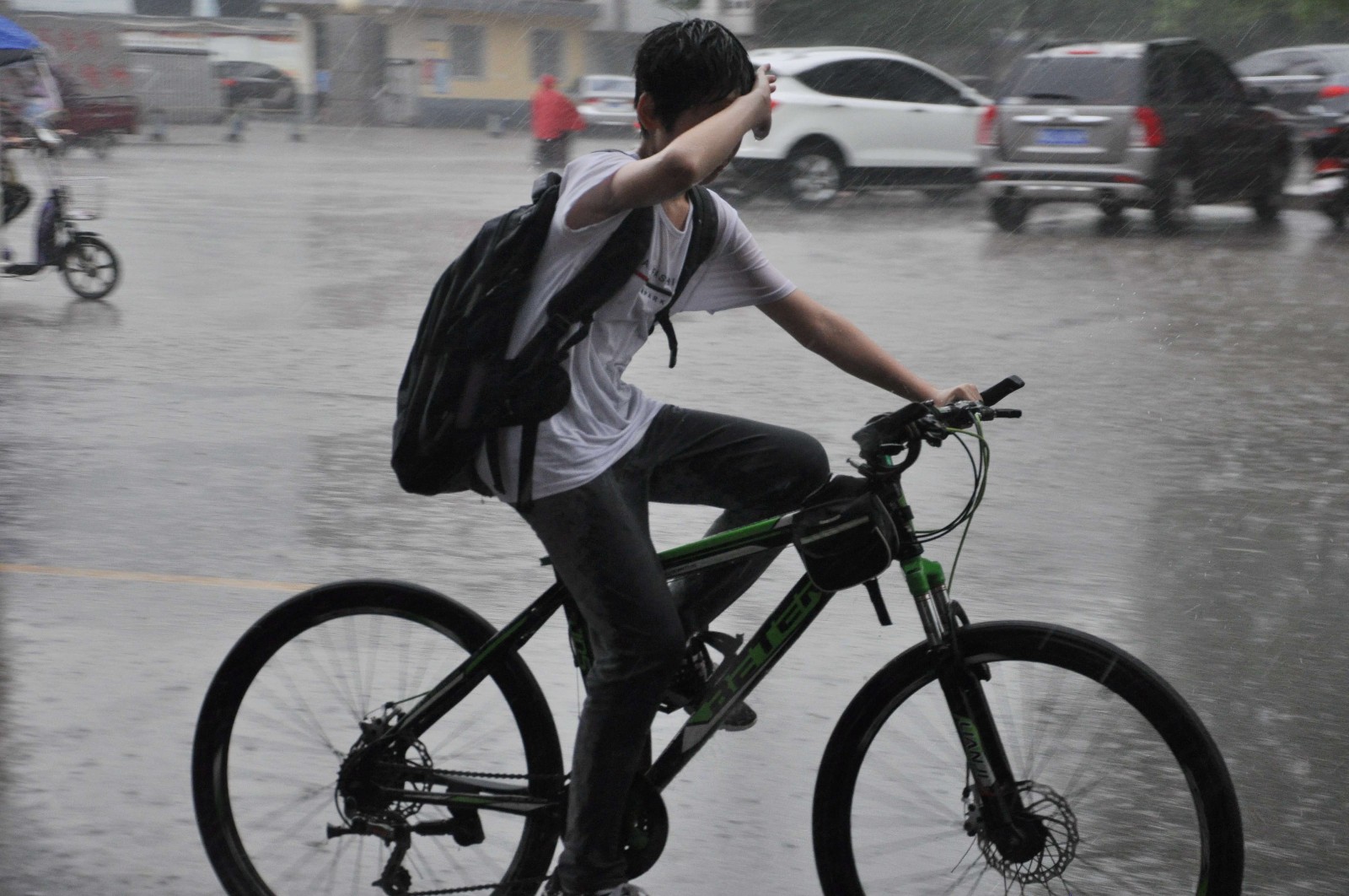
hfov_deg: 33.4
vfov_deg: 22.6
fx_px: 2245
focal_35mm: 60
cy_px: 448
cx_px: 674
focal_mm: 40
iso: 800
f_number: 4.5
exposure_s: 1/200
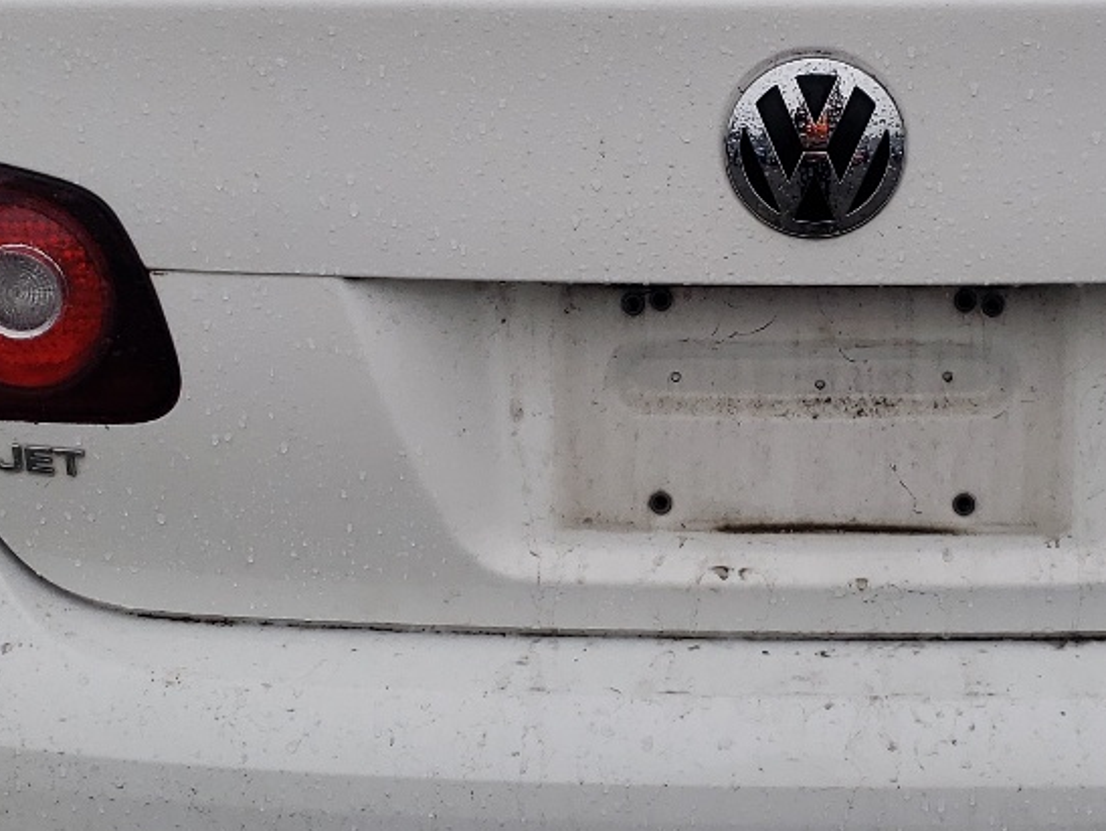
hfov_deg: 25.4
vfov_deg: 19.4
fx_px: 2430
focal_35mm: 76
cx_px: 813
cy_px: 291
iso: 50
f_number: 1.5
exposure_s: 1/2500
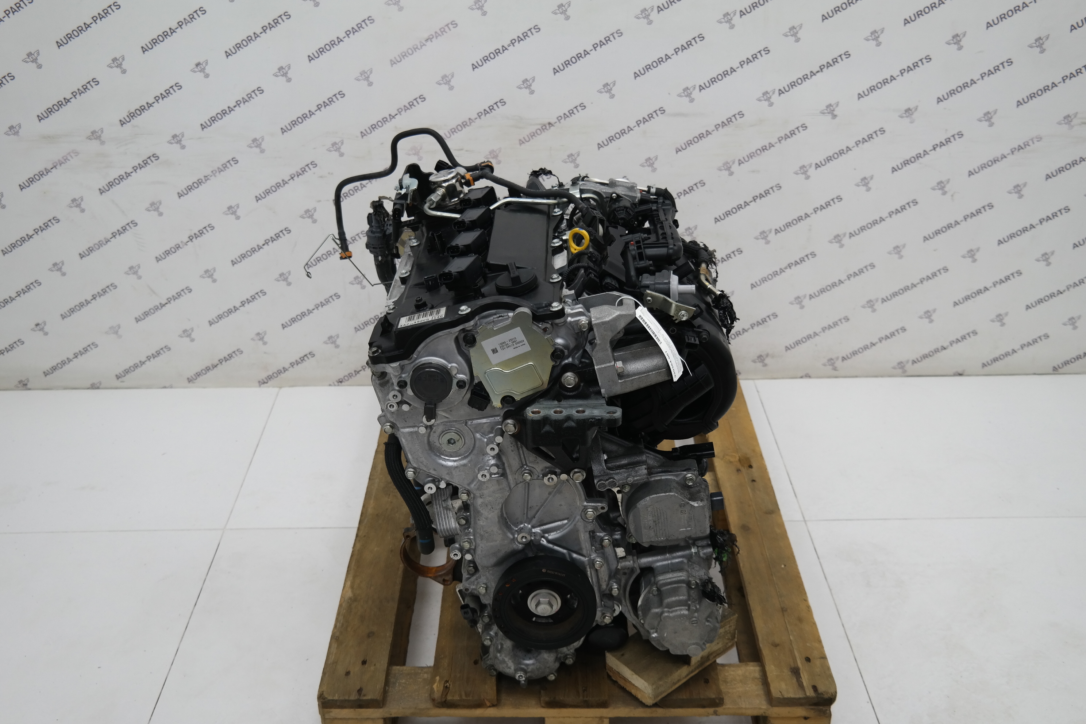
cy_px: 362
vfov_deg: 36.9
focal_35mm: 36
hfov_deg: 53.1
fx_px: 1086
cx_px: 543
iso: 200
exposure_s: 1/80
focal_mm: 24
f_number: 4
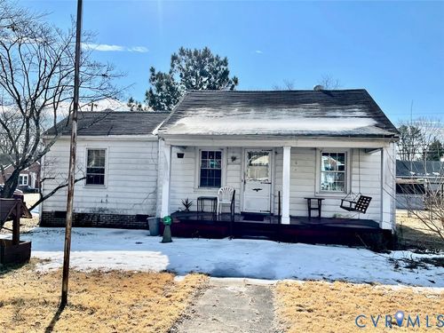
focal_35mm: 25
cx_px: 222
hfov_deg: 69.4
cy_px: 166
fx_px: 321
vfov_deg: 54.9
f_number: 1.6
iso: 32
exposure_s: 1/5376
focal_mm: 5.1
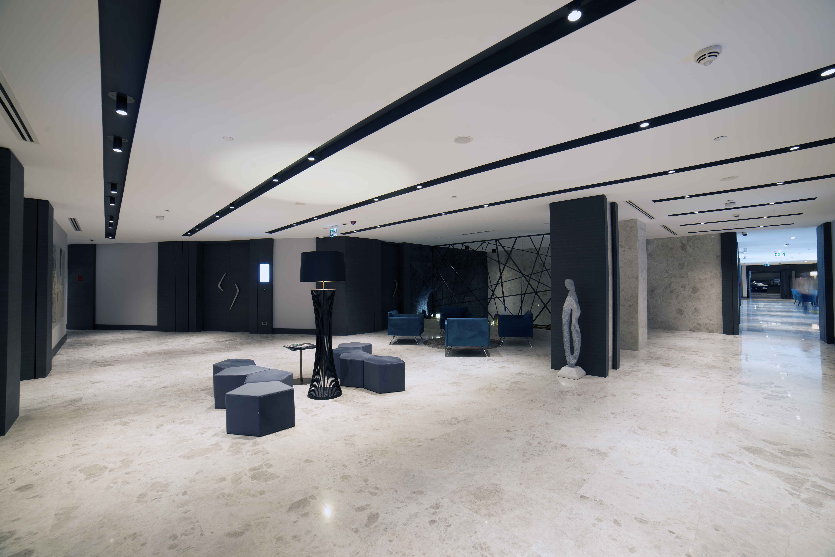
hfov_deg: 104.2
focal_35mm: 14
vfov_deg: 81.2
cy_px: 278
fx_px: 325
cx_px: 418
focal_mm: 14
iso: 50
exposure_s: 5
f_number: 10
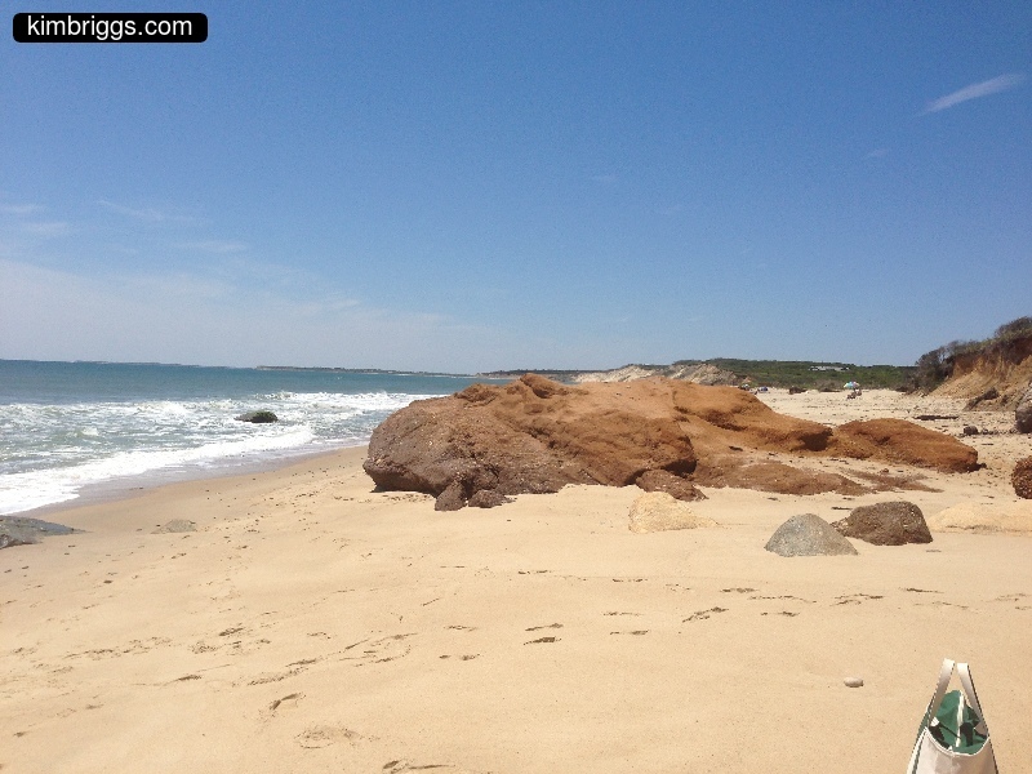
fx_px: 984
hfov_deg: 55.4
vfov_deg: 42.9
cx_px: 516
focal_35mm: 33
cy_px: 387
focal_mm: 4.13
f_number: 2.4
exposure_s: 1/3195
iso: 50
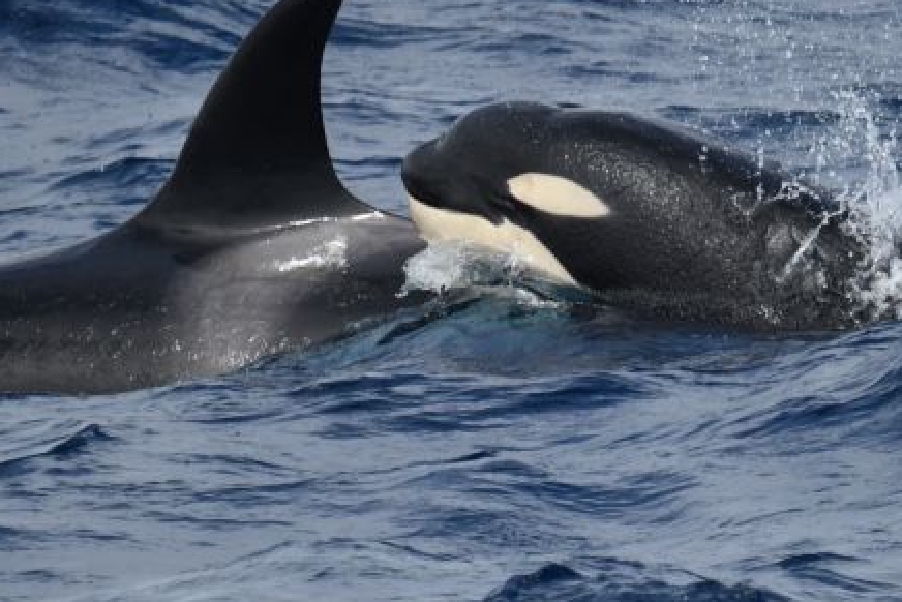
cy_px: 210
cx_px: 358
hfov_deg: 1.9
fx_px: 27569
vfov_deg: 1.3
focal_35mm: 1100
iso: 1100
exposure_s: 1/8000
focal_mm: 600
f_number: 6.3
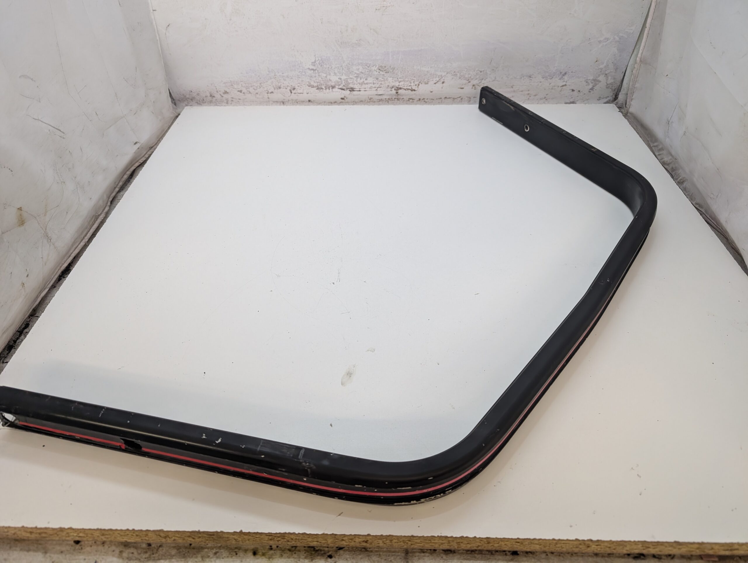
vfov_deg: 56.9
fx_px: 519
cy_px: 282
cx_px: 374
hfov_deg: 71.5
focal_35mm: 24
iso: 170
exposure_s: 1/65
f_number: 1.68
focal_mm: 6.9
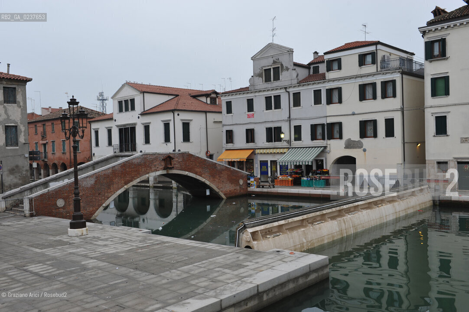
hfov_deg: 55.8
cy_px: 156
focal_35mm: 34
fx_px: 443
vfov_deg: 38.8
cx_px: 234
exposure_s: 1/200
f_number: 7.1
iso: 500
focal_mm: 34
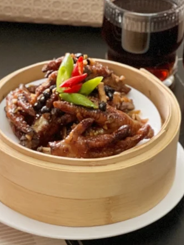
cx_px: -9
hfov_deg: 5.9
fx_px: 1781
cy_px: 278
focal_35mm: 251
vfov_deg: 7.8
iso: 250
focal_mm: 9
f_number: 2.8
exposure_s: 1/121
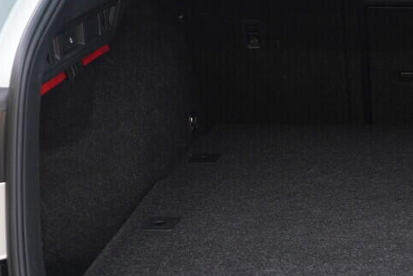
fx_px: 872
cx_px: 403
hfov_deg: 25.5
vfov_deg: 18.0
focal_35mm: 76
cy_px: 116
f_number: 2.8
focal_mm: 24
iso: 250
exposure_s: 1/40
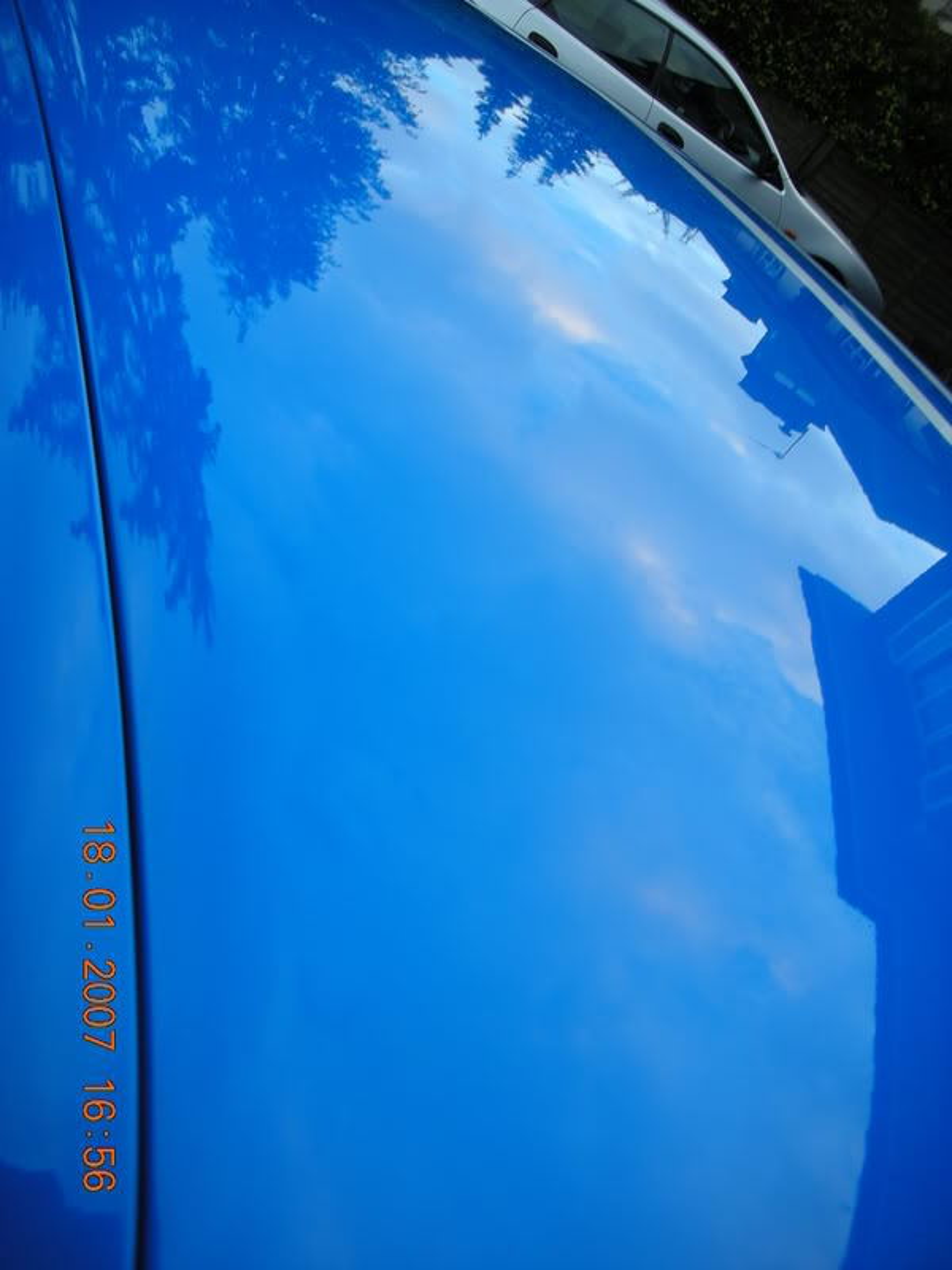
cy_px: 635
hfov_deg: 40.7
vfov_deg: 52.6
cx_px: 476
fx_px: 1283
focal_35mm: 35
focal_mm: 5.8
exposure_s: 1/35.5
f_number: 3
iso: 50
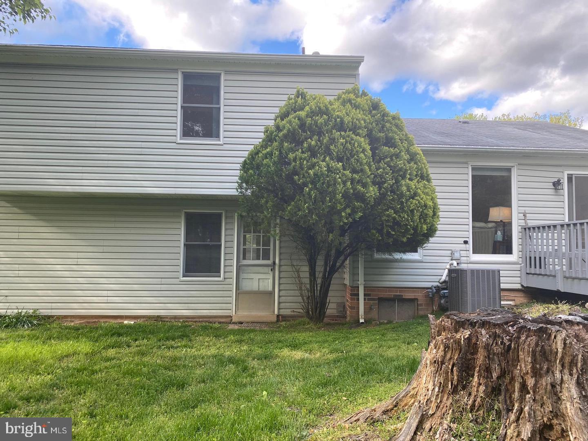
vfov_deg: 53.1
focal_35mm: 26
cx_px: 294
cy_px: 220
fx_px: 442
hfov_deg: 67.3
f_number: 1.8
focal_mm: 4.25
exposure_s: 1/287
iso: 32
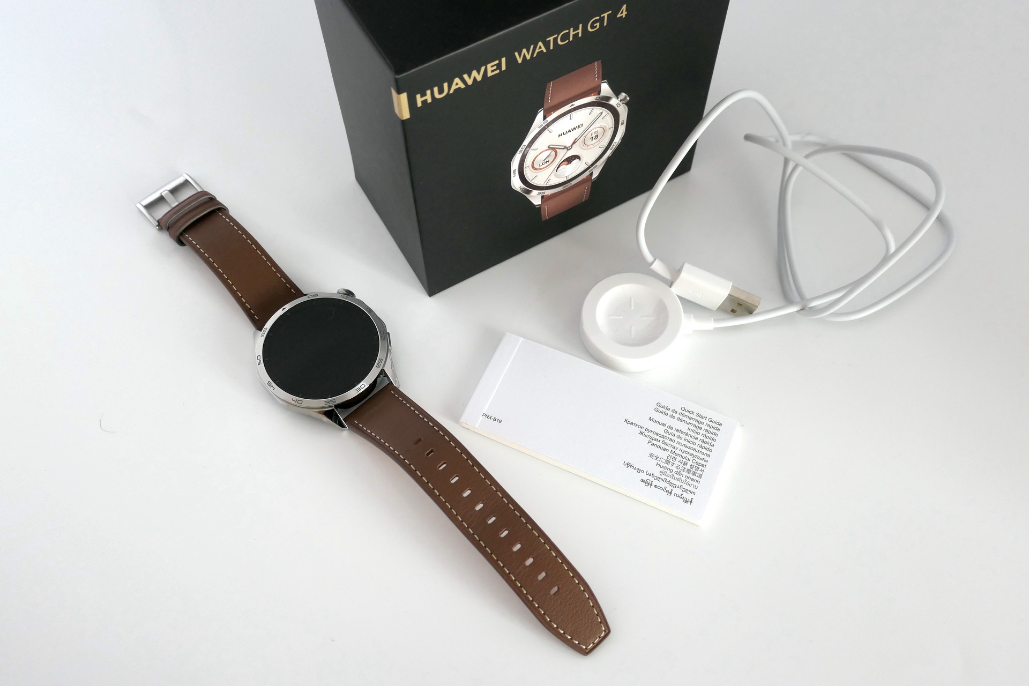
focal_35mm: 34
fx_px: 972
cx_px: 514
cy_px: 343
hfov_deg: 55.8
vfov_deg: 38.9
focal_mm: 12.5
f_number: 3.7
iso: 400
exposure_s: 1/80
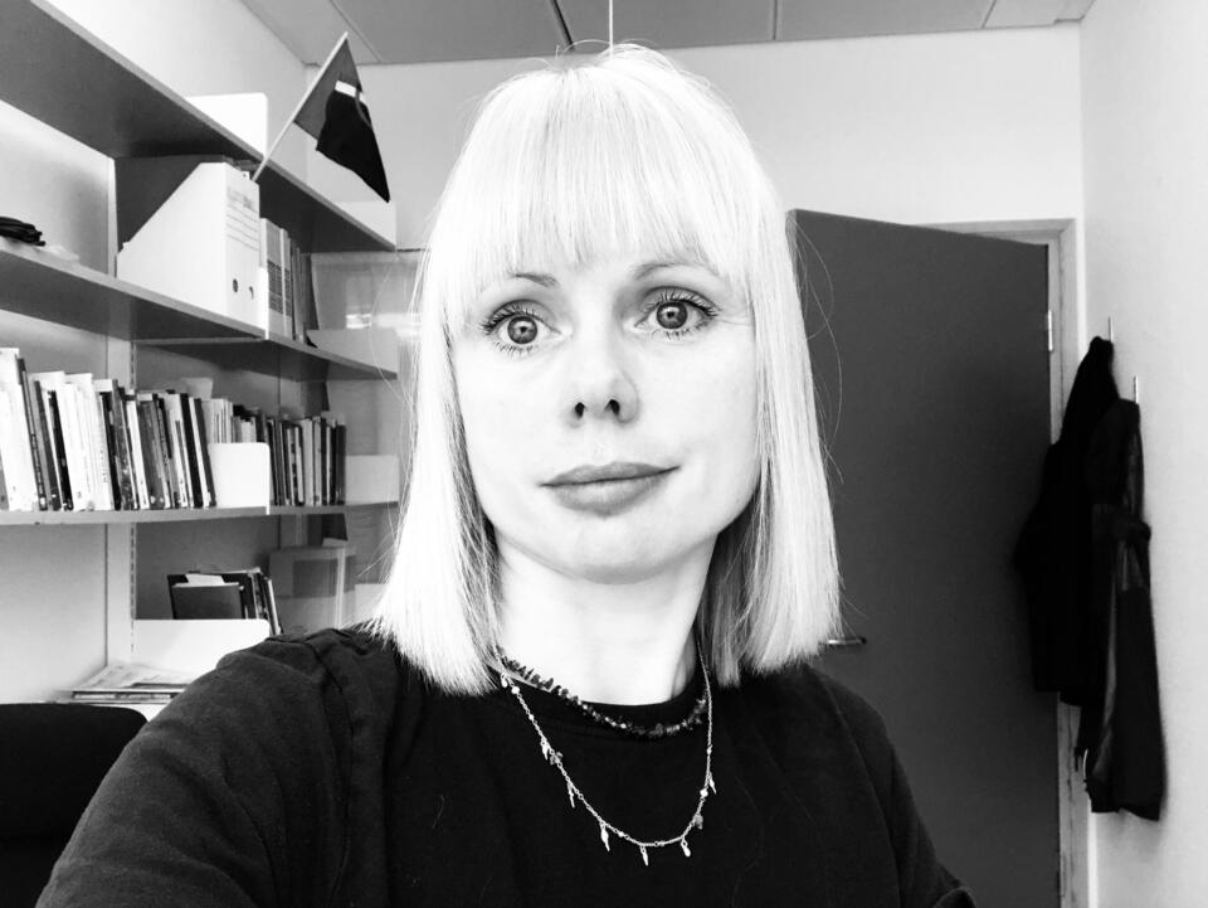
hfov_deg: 56.8
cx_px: 604
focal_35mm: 32
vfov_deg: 44.2
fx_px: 1117
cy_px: 454
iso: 80
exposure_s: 1/100
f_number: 2.2
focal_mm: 2.87
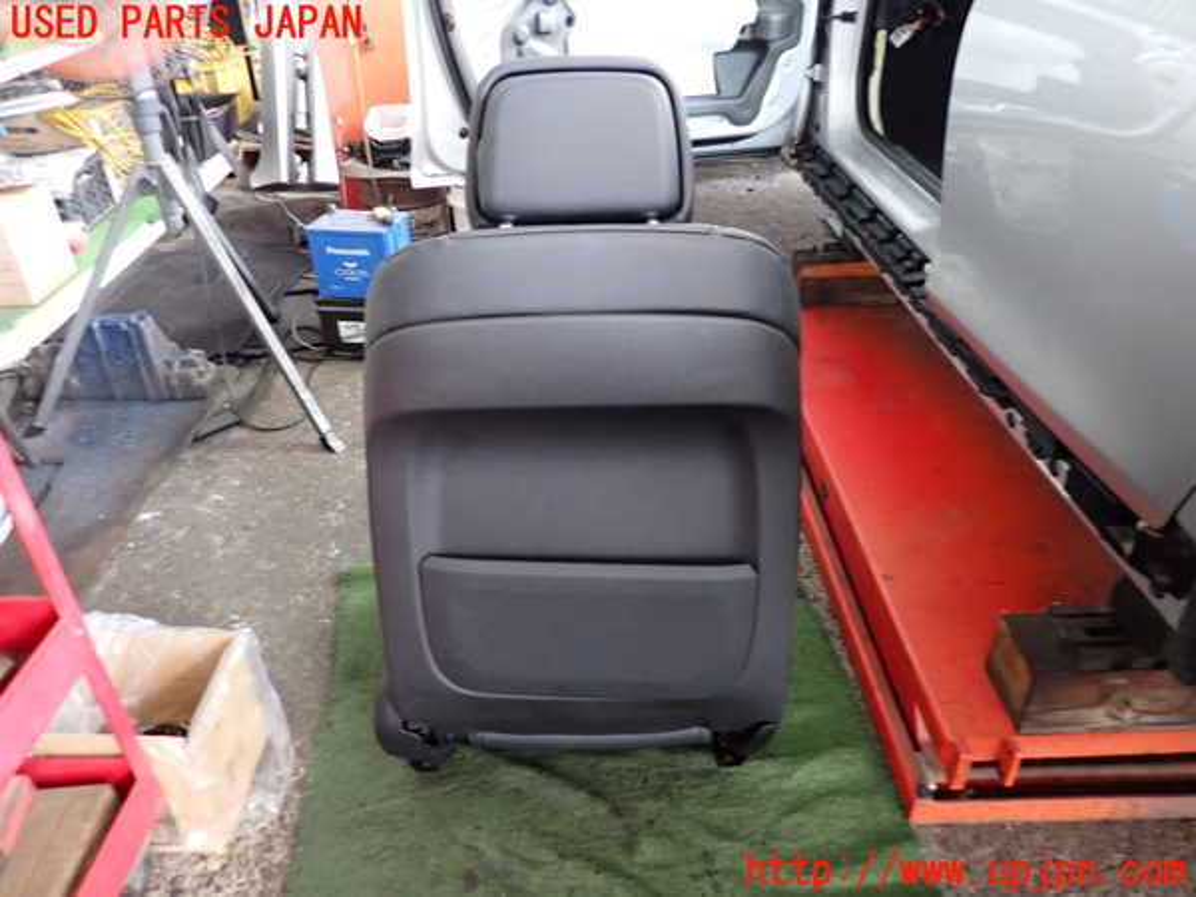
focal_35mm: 25
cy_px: 448
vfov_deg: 54.9
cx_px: 598
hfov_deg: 69.4
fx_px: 864
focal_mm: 4.5
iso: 500
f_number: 2
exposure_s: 1/30
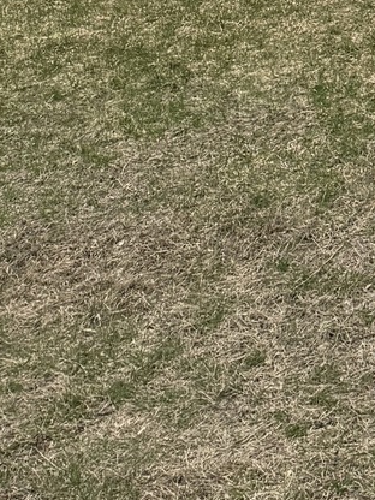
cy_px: -582
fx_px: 1921
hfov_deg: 10.5
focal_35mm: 133
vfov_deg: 12.5
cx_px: 680
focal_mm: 6.76
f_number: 1.78
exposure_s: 1/7353
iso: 100
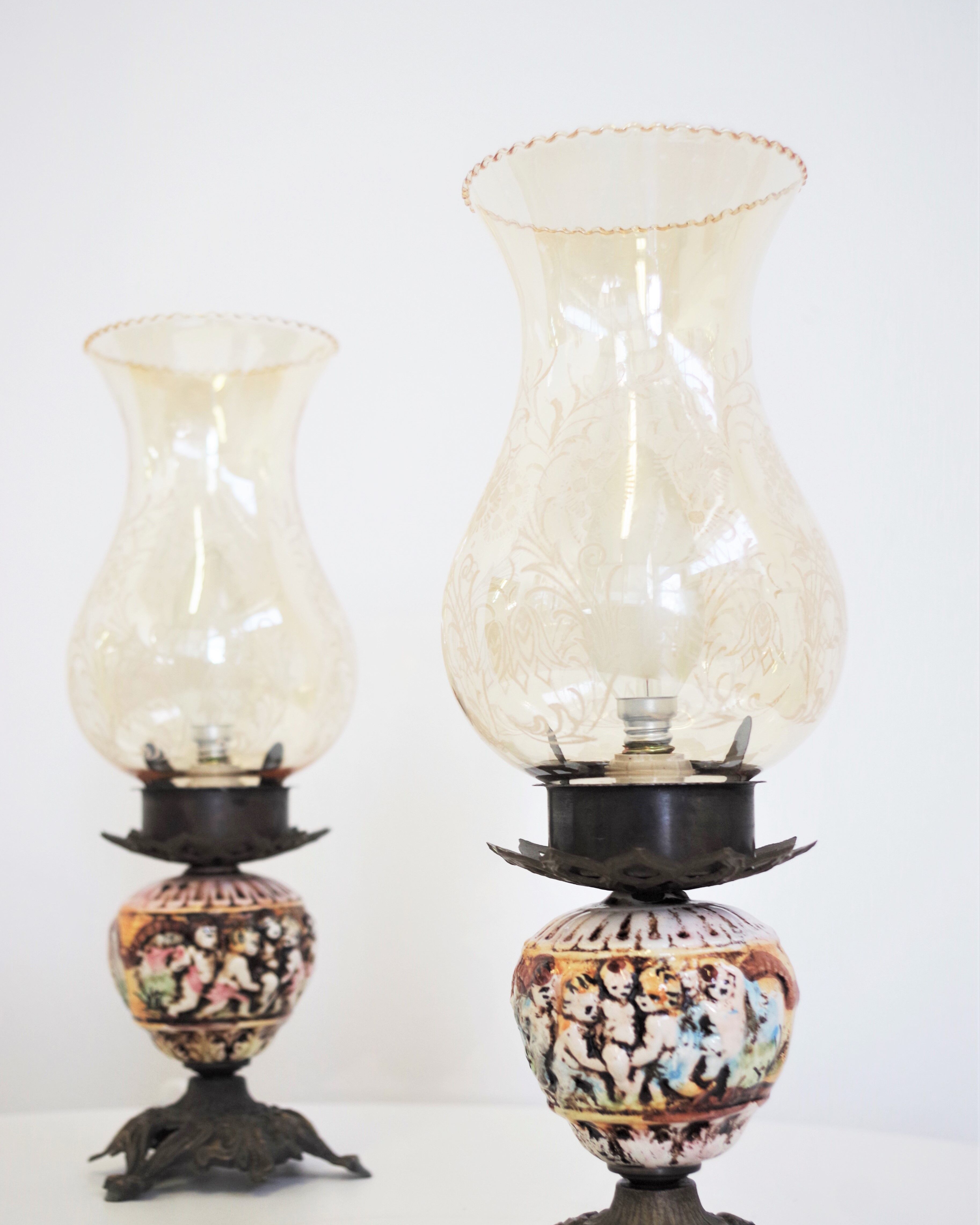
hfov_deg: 31.4
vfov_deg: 38.7
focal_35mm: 48
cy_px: 713
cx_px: 484
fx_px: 1740
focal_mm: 28.13
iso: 200
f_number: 4
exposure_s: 1/60
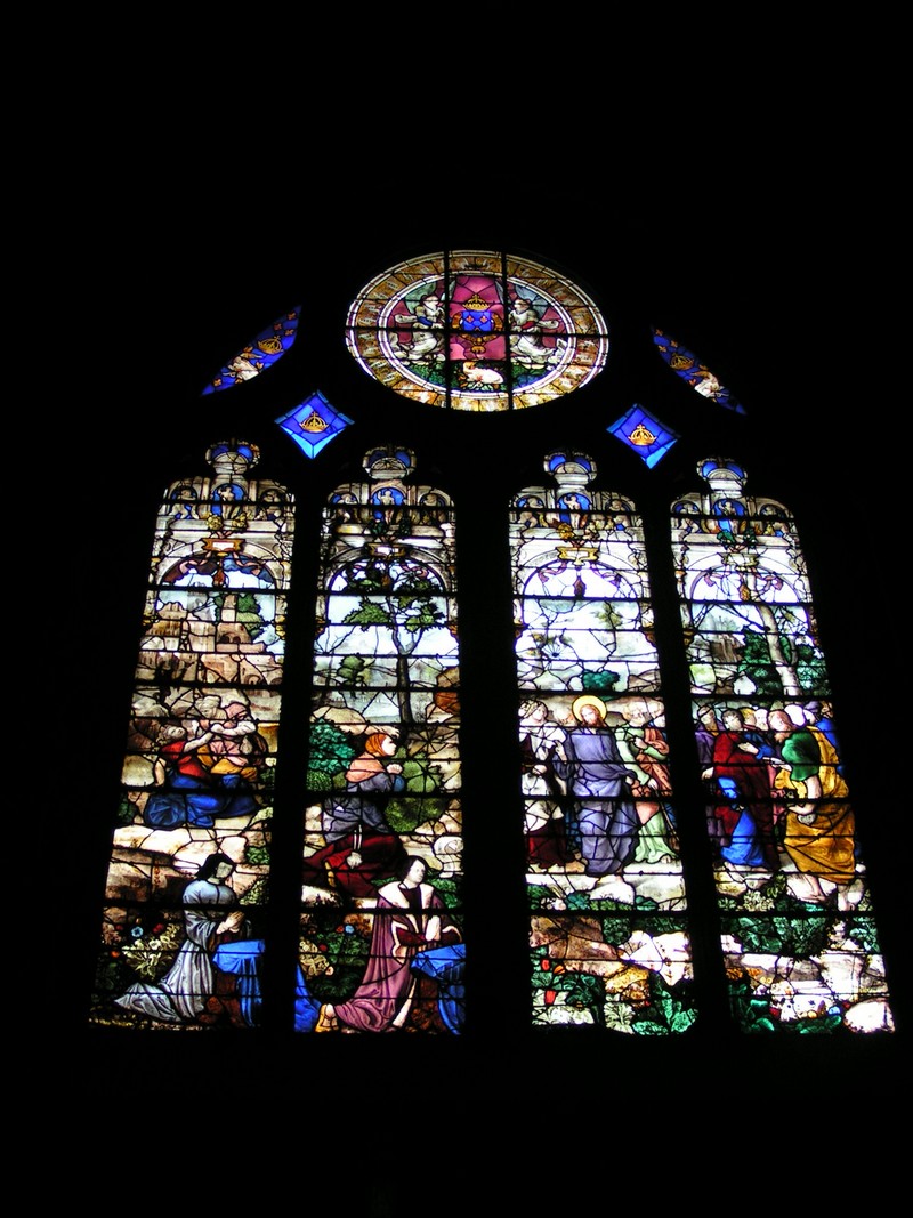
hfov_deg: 33.6
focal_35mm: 43
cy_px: 609
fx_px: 1512
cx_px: 456
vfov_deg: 43.9
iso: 125
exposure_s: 1/50
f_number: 2.8
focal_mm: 6.6
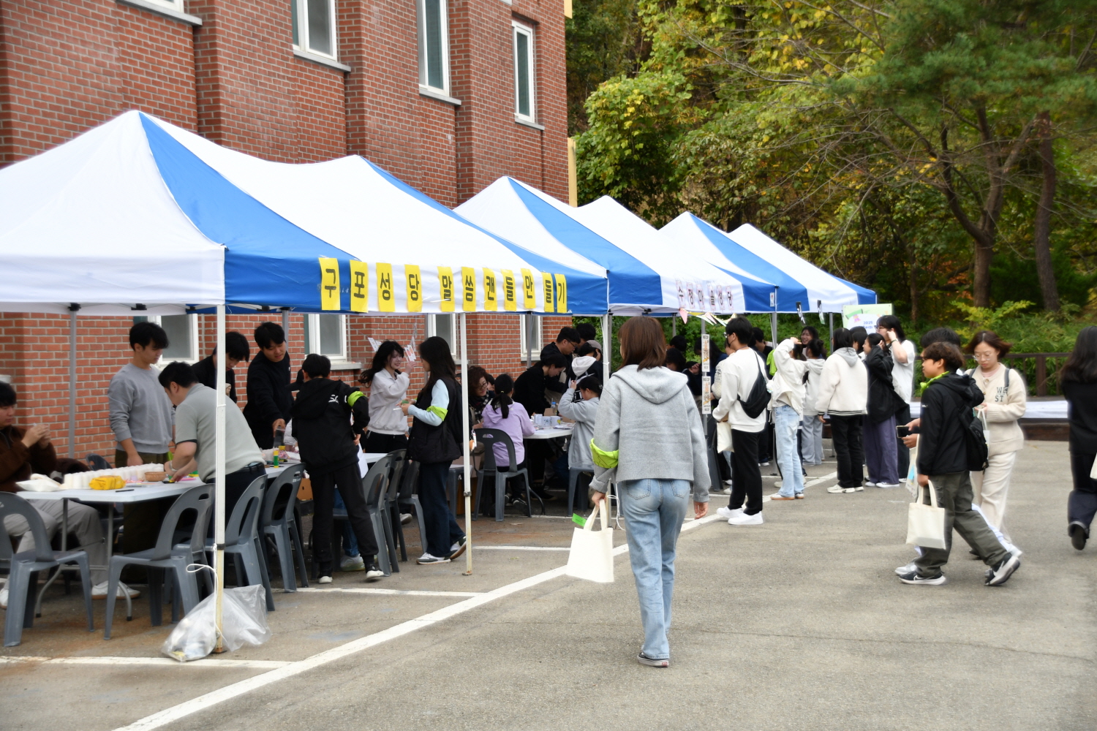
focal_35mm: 66
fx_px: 2011
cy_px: 366
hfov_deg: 30.5
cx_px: 548
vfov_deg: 20.6
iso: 220
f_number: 5.6
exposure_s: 1/250
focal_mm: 44
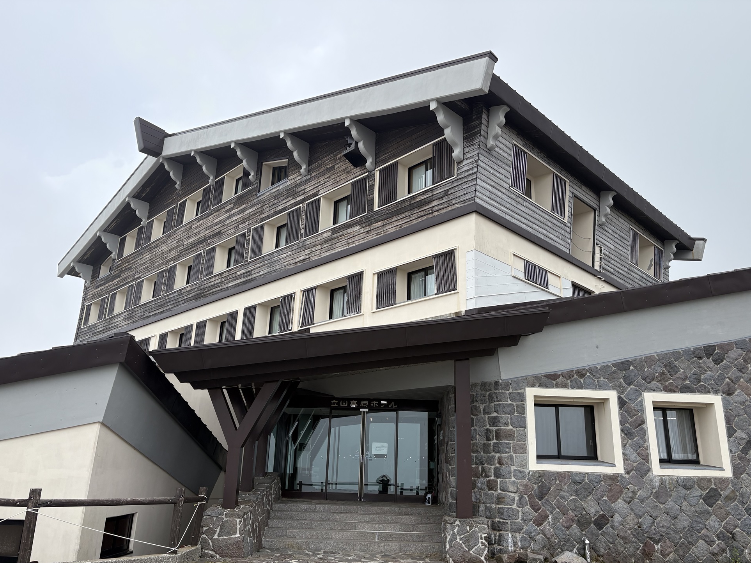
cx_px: 387
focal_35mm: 27
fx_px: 586
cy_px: 290
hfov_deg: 65.3
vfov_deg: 51.3
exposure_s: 1/2208
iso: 50
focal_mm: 5.96
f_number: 1.6
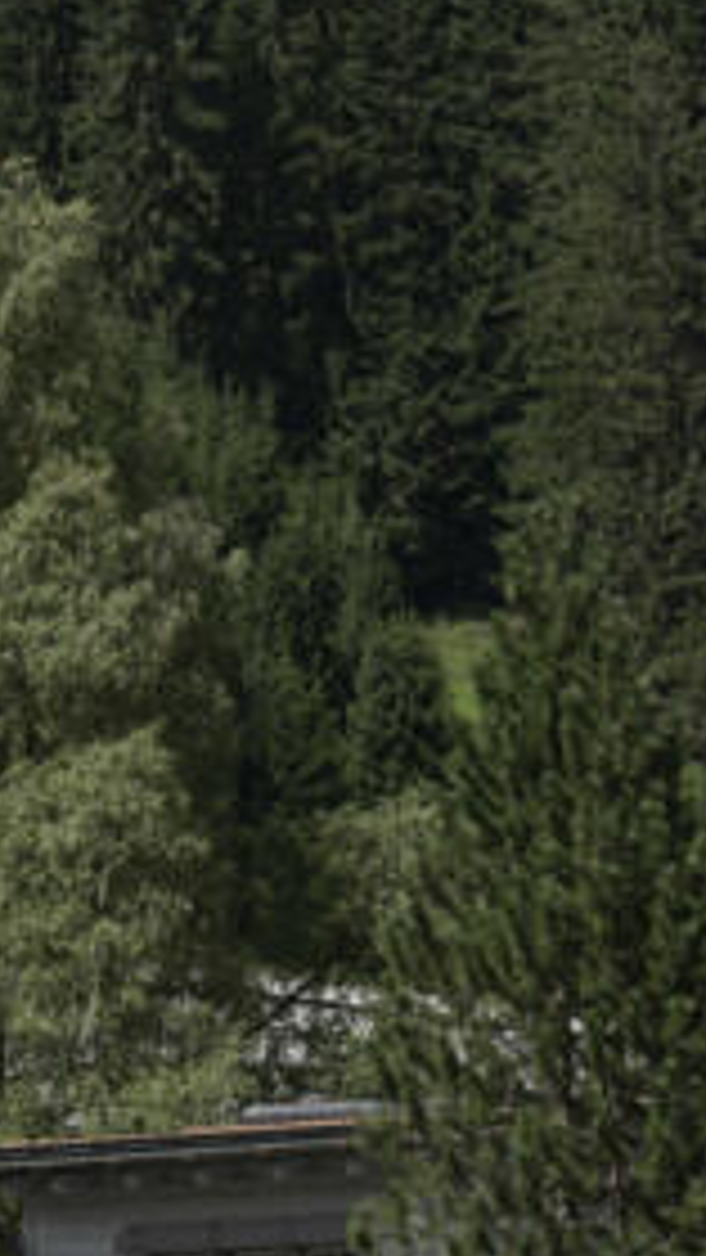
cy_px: 603
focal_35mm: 297
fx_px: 9881
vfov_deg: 7.3
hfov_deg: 4.1
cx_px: -76
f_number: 4
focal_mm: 120
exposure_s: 1/1000
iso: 100
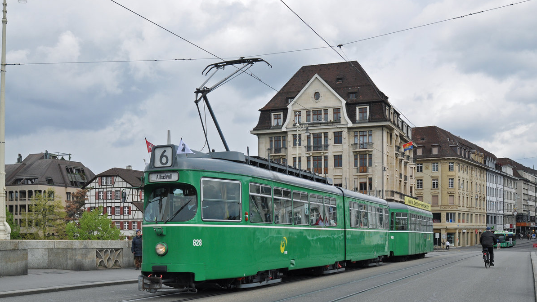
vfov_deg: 29.0
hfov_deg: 49.4
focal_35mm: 41
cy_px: 155
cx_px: 269
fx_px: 584
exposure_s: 1/1000
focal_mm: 26
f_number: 8
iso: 400
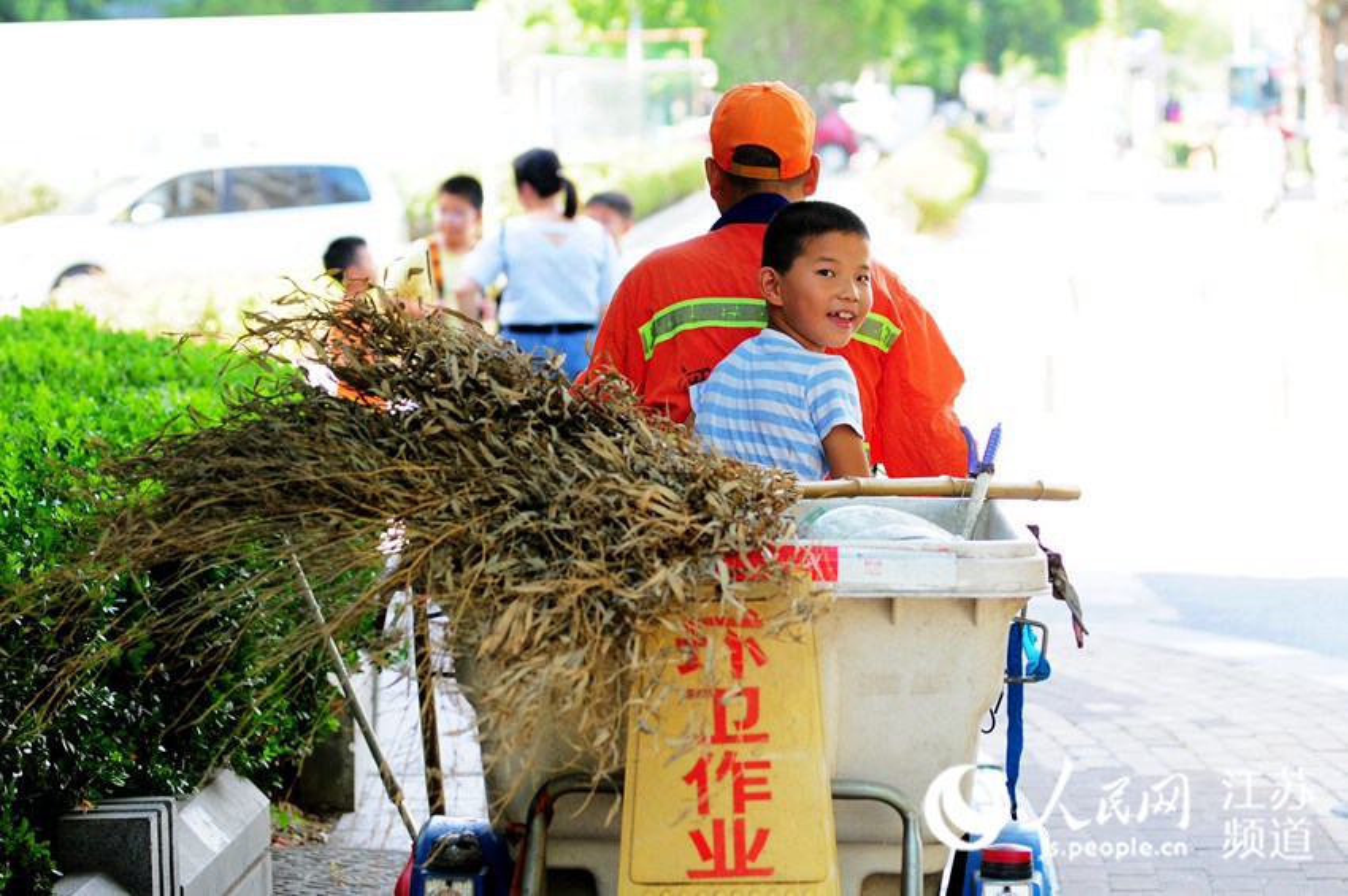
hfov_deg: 19.5
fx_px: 3928
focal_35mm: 105
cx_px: 674
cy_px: 448
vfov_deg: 13.0
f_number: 3.2
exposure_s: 1/320
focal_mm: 70
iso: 400
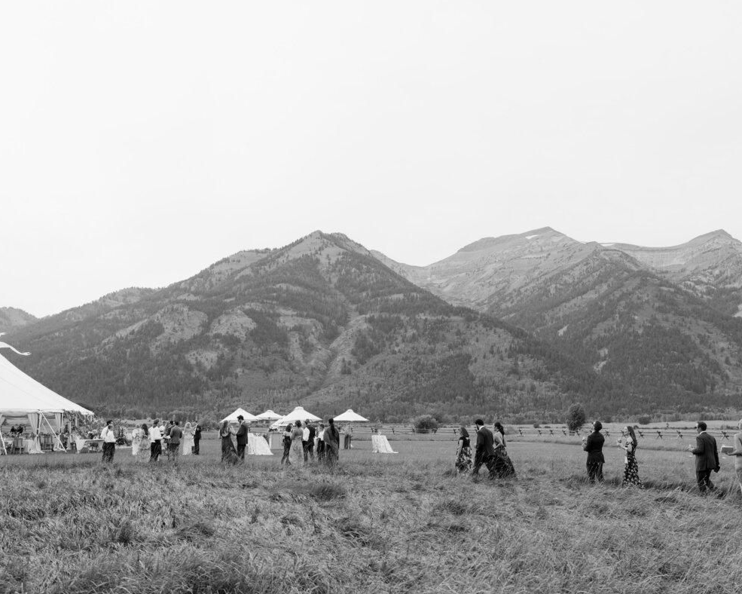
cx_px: 382
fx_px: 878
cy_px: 293
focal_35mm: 40
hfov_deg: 45.8
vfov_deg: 37.3
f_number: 3.5
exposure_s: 1/800
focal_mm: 35
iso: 100
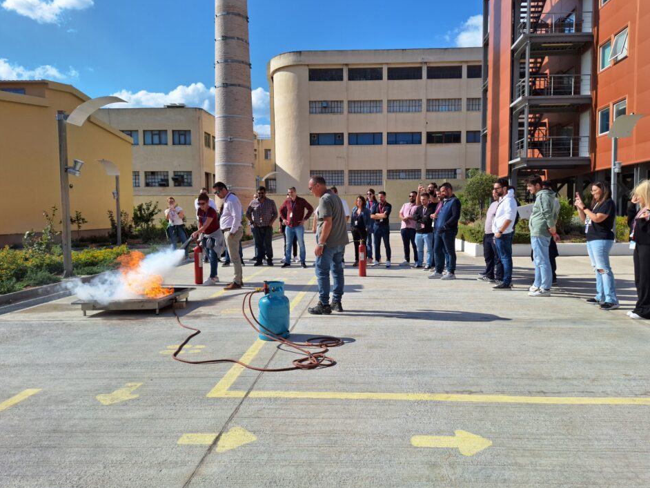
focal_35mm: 25
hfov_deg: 69.3
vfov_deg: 54.9
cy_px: 242
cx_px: 341
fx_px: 470
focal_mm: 5.54
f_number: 1.8
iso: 40
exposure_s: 1/2381
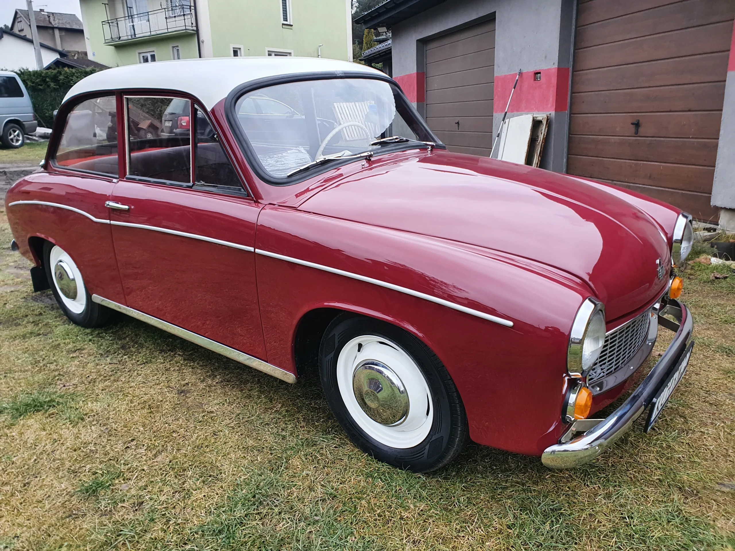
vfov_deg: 53.1
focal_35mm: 26
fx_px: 552
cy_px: 276
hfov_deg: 67.3
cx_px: 368
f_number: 2.4
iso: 125
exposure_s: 1/100
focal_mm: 4.32
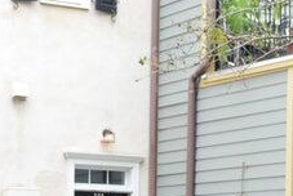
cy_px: 295
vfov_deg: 10.5
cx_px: 121
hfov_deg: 16.1
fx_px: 1035
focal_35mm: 127
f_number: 5.6
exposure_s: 1/125
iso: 280
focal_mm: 20
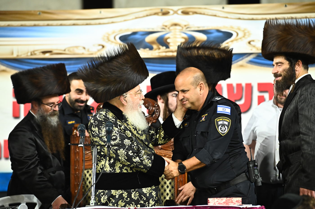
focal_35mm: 200
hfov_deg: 10.3
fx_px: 1749
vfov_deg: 6.9
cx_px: 158
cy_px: 104
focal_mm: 200
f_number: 5
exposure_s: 1/160
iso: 3200
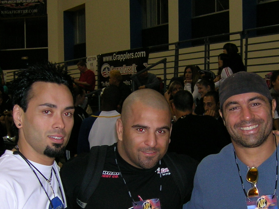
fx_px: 629
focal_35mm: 78
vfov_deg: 18.7
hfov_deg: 24.9
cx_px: 181
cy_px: 171
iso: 76
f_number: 2.9
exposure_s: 1/60.1
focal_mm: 5.7
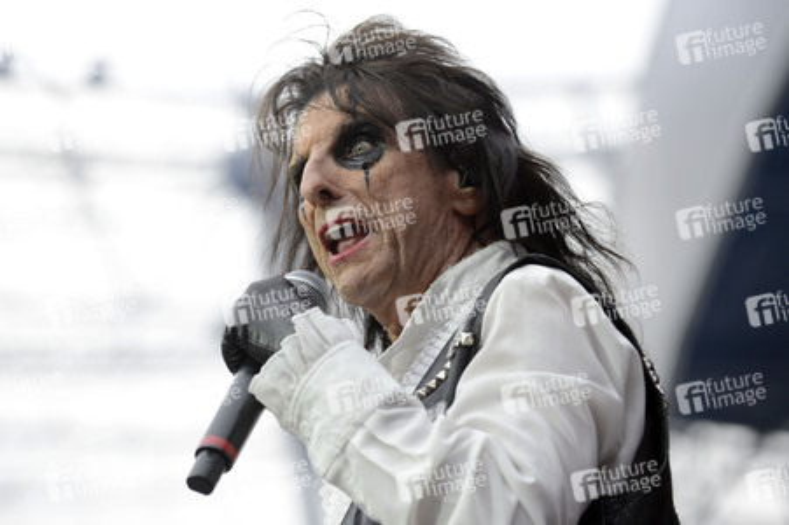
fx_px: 3504
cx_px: 394
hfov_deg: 12.8
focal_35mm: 160
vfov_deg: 8.6
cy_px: 262
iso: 320
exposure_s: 1/800
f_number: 5
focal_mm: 160
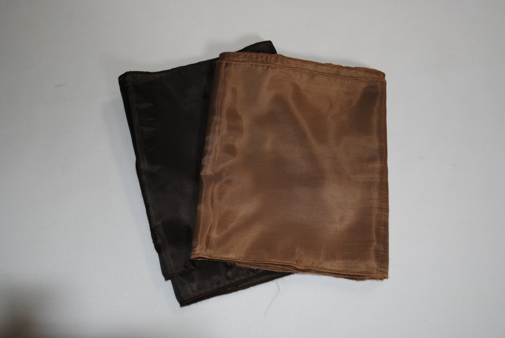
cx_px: 252
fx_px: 548
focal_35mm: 39
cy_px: 169
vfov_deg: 34.3
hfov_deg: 49.5
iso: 200
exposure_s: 1/60
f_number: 4.2
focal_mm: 26
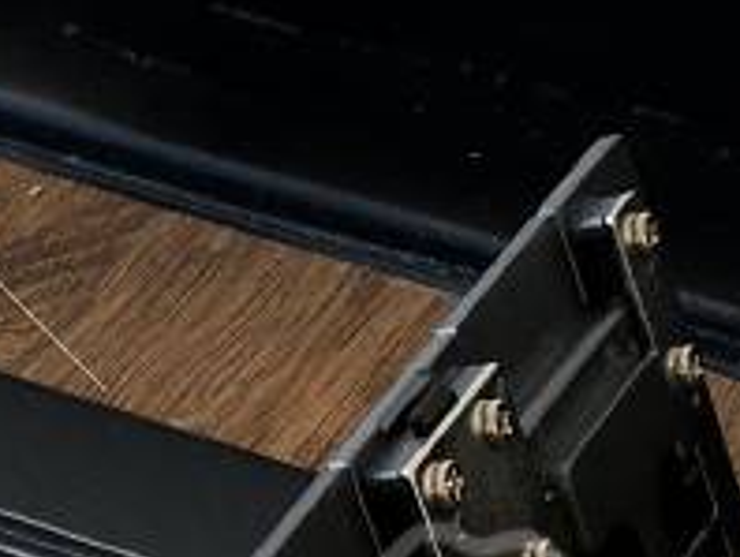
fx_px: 4067
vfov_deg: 7.7
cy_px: 768
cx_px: -250
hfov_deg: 10.2
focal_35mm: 190
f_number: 2.2
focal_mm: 4.15
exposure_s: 1/133
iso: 25
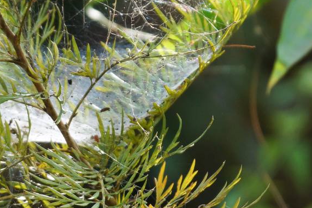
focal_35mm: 840
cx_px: -23
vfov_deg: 1.6
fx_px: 7281
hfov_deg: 2.5
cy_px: 28
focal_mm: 250
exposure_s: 1/320
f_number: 5.6
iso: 320
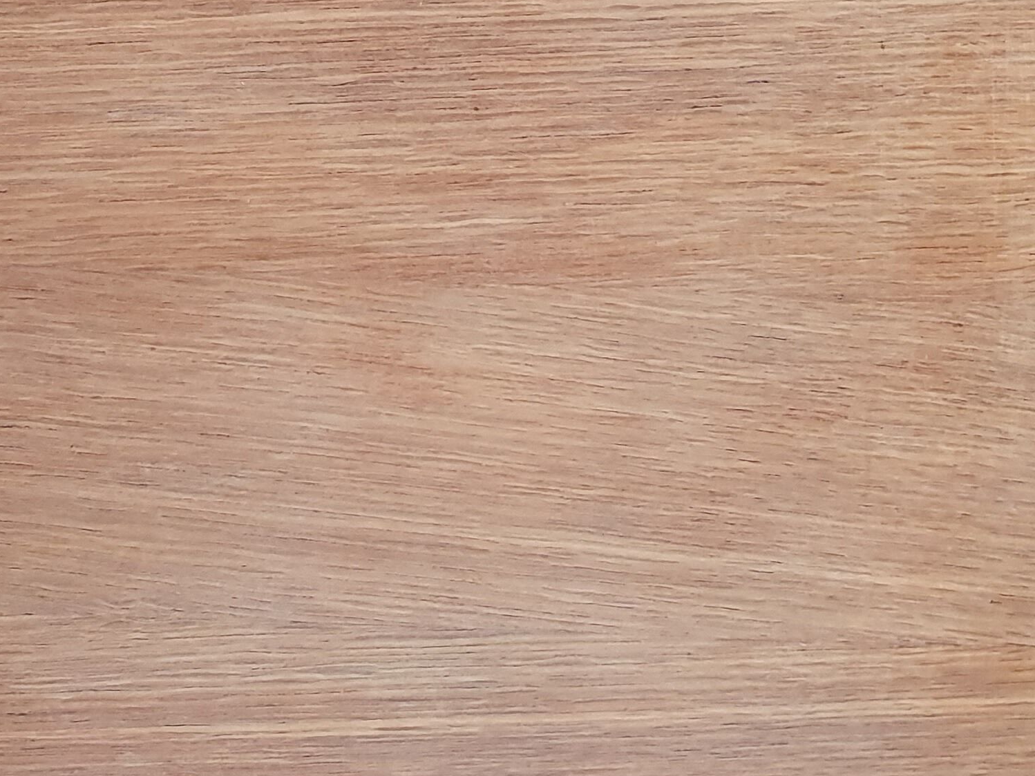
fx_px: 2093
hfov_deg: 27.3
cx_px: 229
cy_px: 57
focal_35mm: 70
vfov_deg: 20.5
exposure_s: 1/50
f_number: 2.4
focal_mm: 4.32
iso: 500
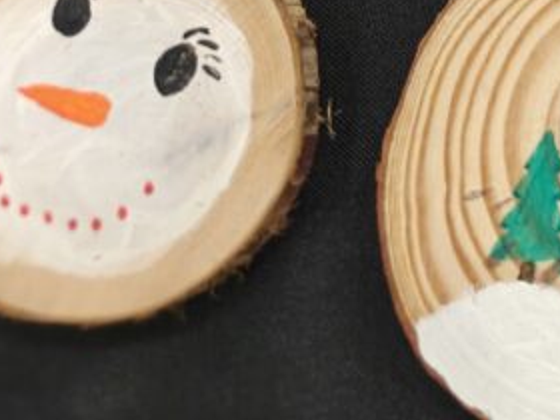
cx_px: 1000
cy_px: -346
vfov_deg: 15.1
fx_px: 1359
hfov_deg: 18.4
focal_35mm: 84
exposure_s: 1/120
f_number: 1.6
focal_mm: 6.06
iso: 400
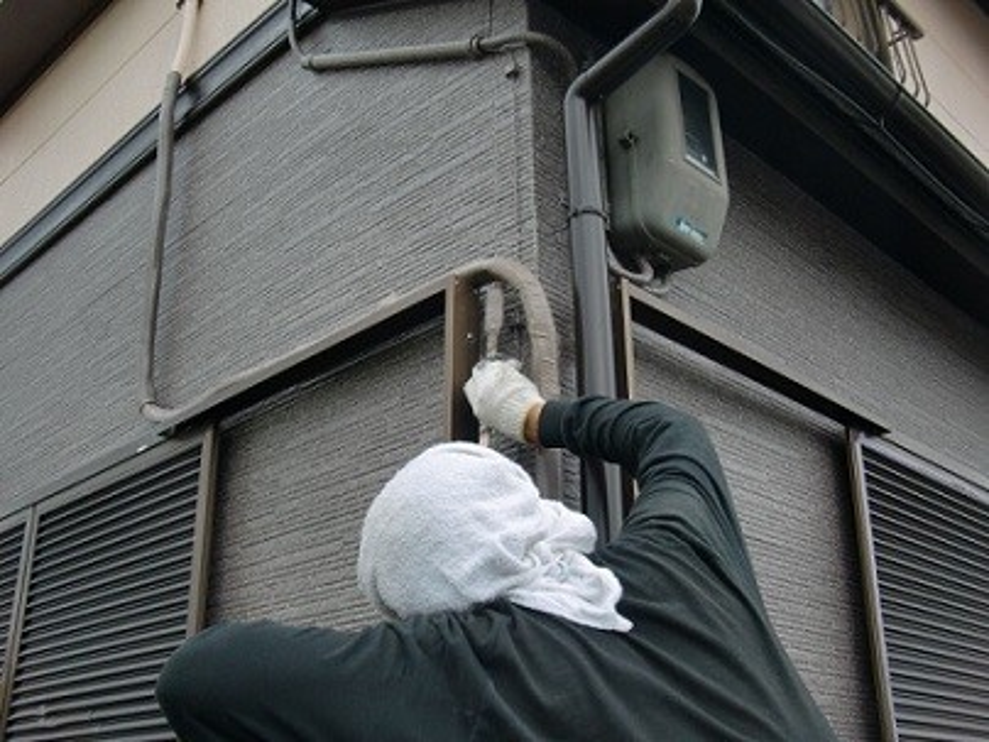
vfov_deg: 37.7
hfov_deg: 49.0
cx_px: 494
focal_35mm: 38
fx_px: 1086
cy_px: 371
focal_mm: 6.66
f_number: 3.9
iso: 64
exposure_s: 1/100
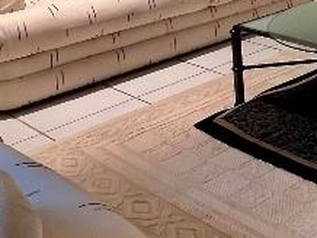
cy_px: -87
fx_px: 559
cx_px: 426
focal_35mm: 61
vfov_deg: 21.4
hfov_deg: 26.3
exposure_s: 1/60
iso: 160
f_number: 1.8
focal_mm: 1.57
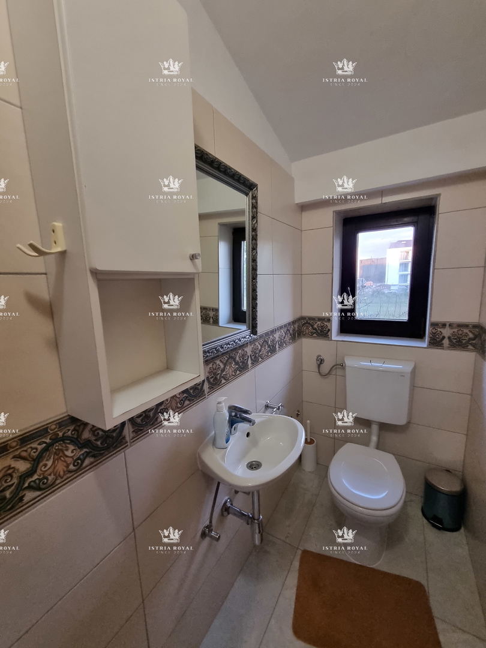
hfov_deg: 89.9
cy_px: 324
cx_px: 243
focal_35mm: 13
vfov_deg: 106.2
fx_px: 243
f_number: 2.2
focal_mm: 2.2
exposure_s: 1/33
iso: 400
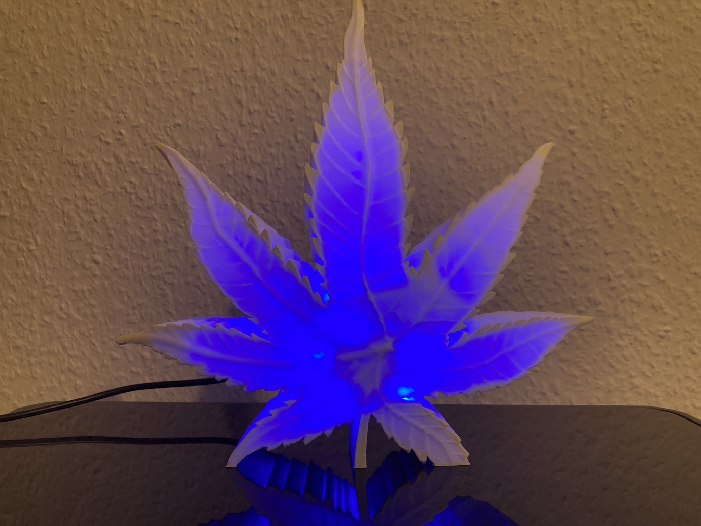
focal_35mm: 28
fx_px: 567
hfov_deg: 63.4
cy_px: 263
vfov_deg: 49.7
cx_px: 350
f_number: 1.8
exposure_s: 1/59
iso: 125
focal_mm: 3.99
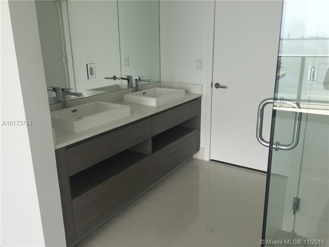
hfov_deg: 61.7
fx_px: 276
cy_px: 124
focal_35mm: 29
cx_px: 164
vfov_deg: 48.2
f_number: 2.2
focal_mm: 4.15
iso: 32
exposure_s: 1/120
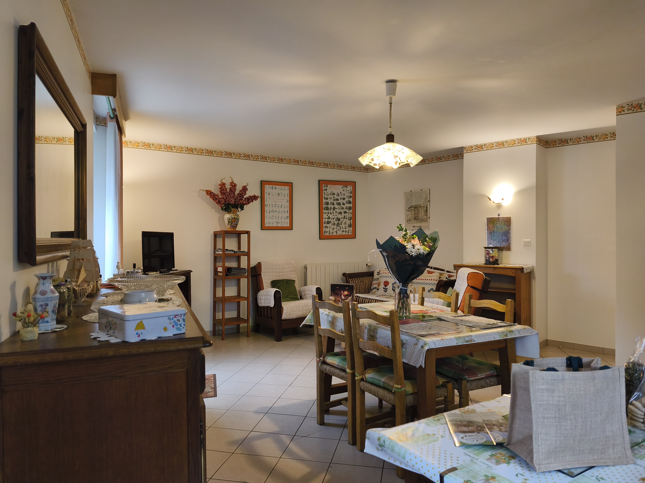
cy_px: 242
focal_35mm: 23
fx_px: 429
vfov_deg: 58.9
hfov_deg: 73.9
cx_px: 322
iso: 320
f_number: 1.65
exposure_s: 1/50
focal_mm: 6.18
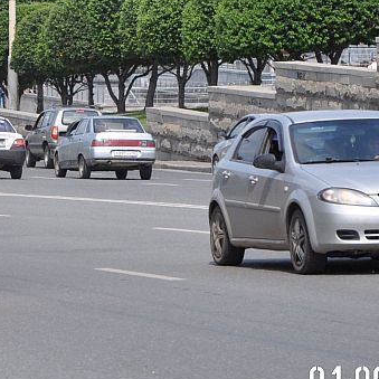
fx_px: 3745
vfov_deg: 5.8
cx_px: -176
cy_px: 32
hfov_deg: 5.7
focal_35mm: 302
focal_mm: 75
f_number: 6.3
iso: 400
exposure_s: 1/1600
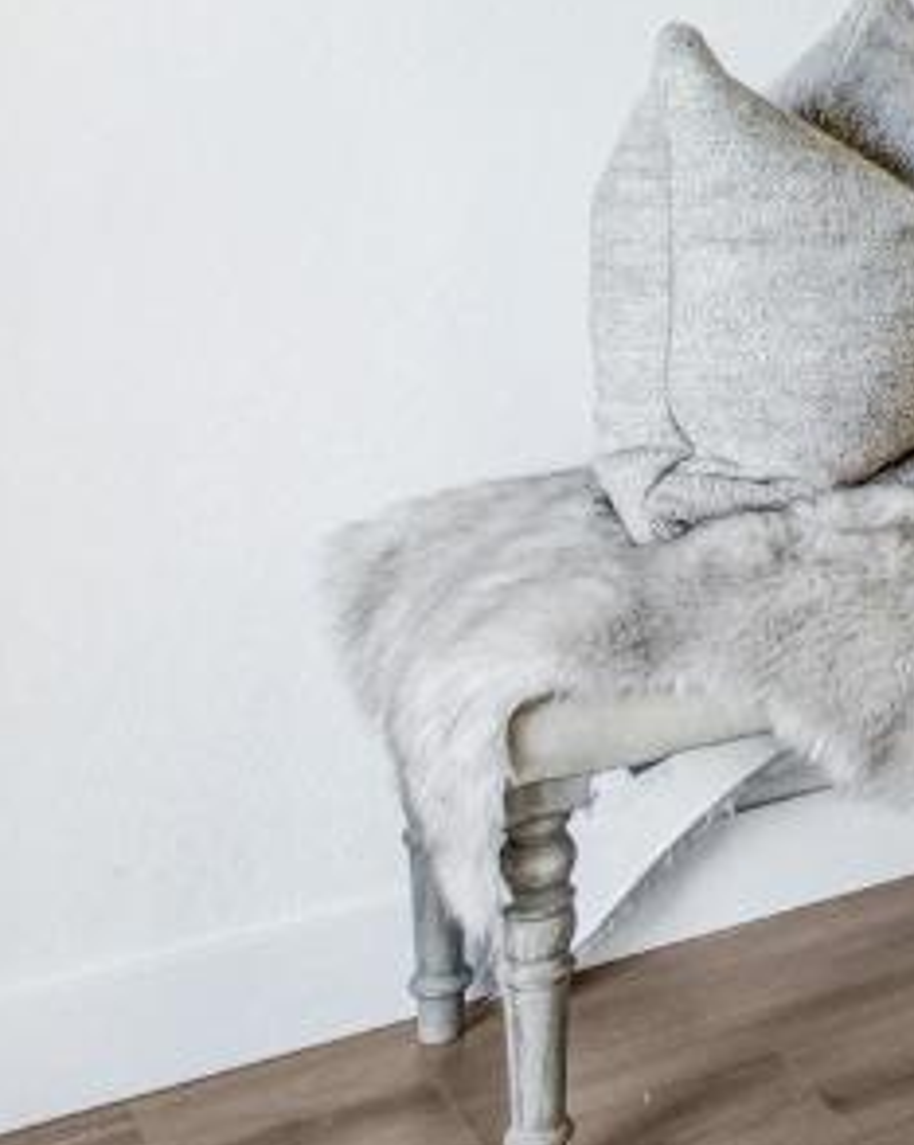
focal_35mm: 72
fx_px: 2437
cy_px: -326
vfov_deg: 23.5
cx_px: 1793
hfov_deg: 16.5
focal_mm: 10
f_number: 7.1
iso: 100
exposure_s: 1/8
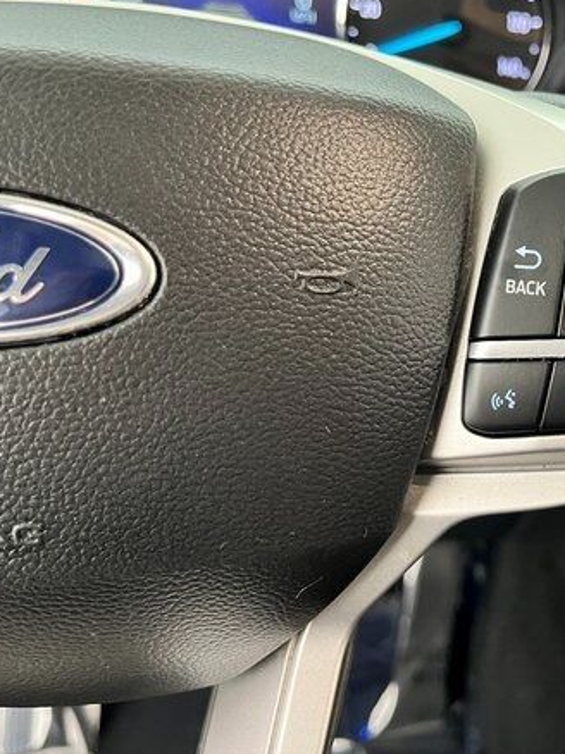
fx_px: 828
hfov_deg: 35.6
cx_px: 500
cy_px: 348
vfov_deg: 49.0
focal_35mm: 38
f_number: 1.6
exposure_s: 1/40
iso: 500
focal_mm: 5.1
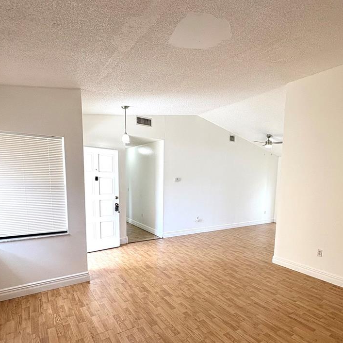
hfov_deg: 71.4
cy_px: 211
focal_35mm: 21
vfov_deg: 71.2
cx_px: 205
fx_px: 235
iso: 100
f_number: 2.2
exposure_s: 1/120
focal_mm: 2.22
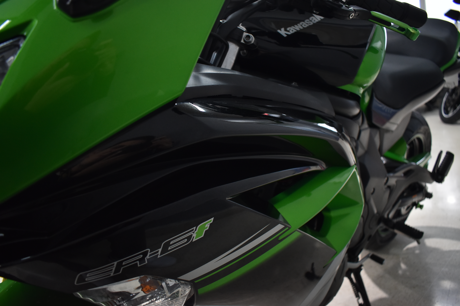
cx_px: 230
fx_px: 345
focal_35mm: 27
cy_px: 153
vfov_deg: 47.9
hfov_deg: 67.4
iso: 800
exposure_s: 1/50
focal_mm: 18
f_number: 3.5
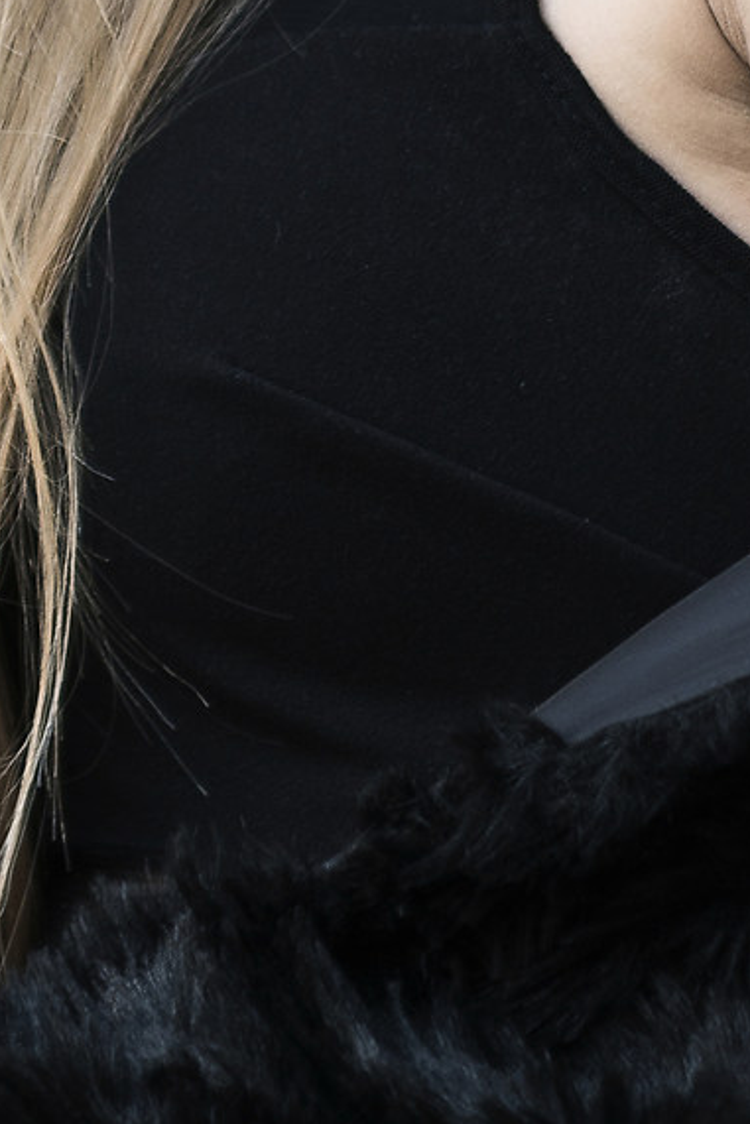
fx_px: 34448
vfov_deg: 1.9
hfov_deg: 1.2
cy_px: -118
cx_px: 400
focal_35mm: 1103
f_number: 2.8
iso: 100
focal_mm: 175
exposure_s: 1/160
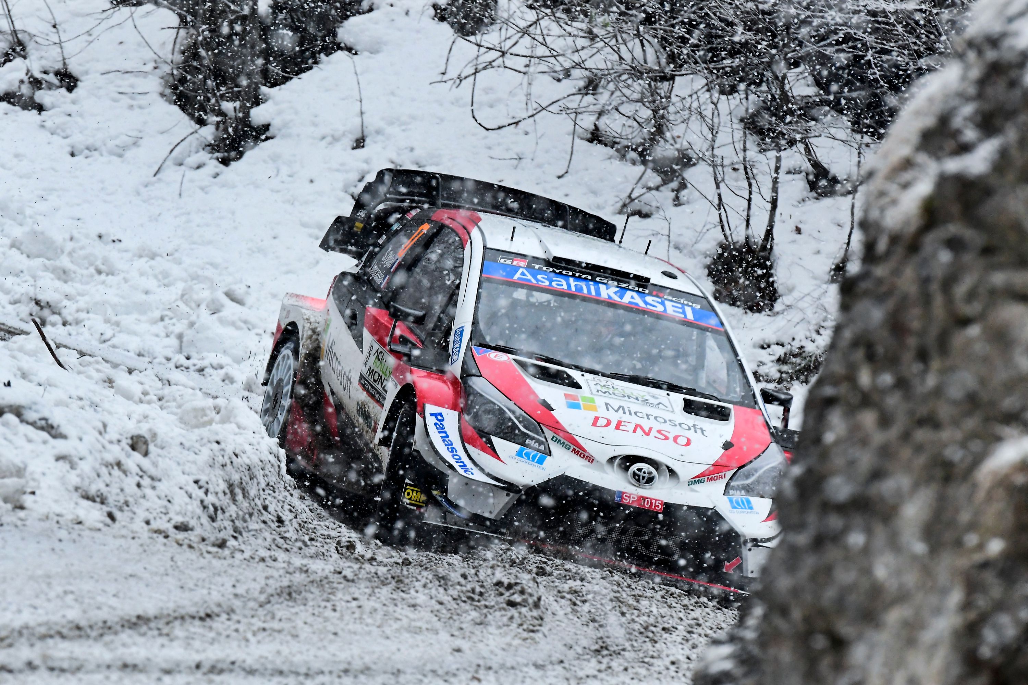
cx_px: 514
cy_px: 342
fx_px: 5711
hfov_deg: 10.3
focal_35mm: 200
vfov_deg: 6.9
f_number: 5.6
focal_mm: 200
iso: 2000
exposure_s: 1/500
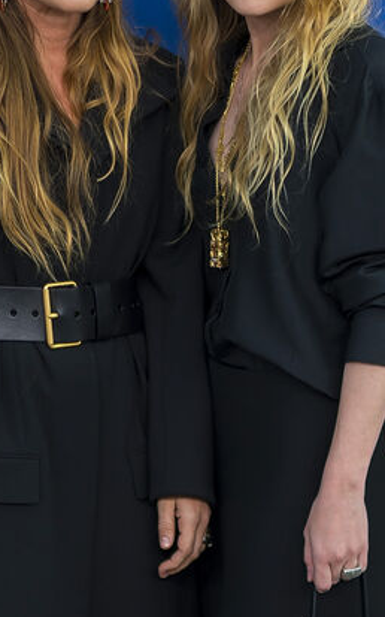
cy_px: 469
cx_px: 149
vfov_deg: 16.4
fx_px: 2133
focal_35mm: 127
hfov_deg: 10.3
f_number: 1.4
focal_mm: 35
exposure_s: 1/800
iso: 100
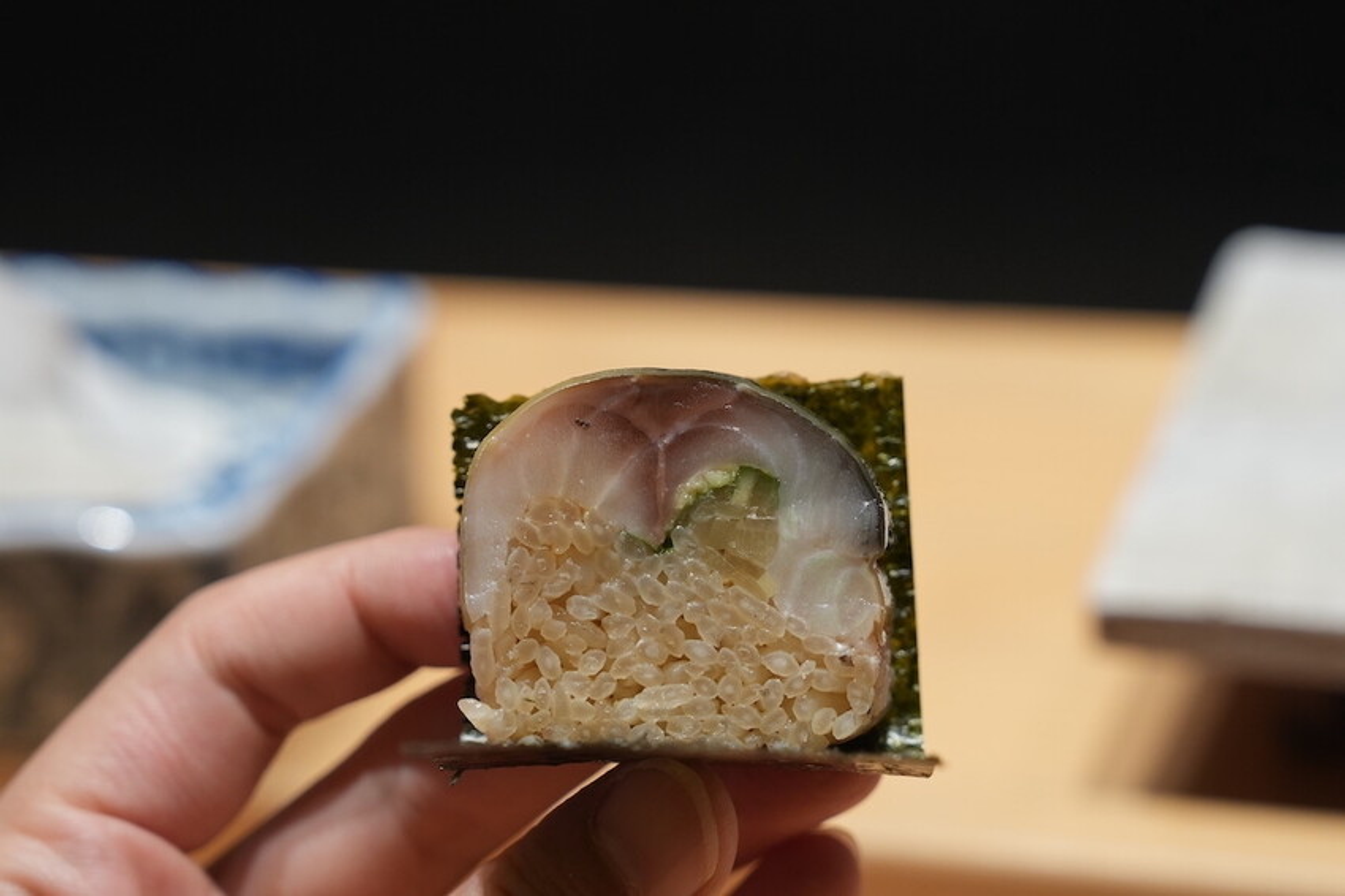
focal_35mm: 105
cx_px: 672
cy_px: 448
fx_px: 3921
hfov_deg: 19.5
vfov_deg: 13.0
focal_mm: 70
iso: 800
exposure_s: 1/100
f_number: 4.5
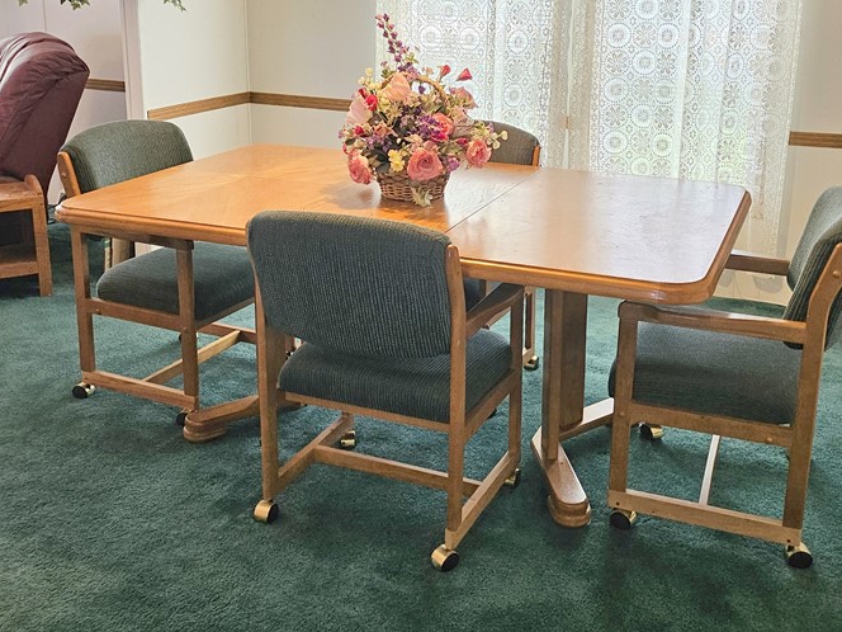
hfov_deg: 50.1
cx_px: 448
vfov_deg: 38.2
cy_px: 203
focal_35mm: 37
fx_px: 900
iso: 200
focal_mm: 5
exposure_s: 1/120
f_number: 1.8
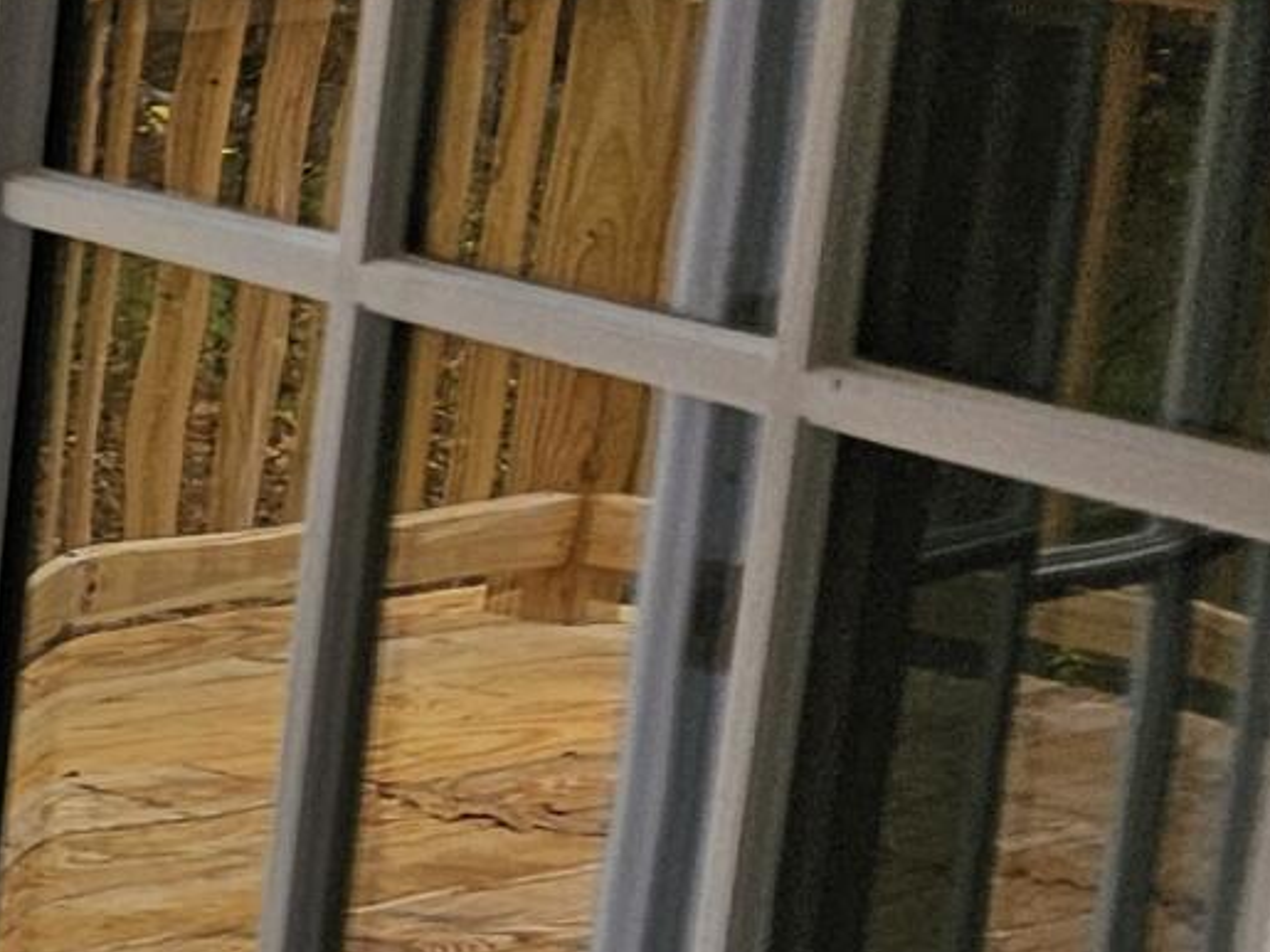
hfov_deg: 11.9
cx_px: -1761
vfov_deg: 11.1
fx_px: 4915
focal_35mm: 134
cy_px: 530
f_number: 1.8
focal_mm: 5.4
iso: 64
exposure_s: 1/180
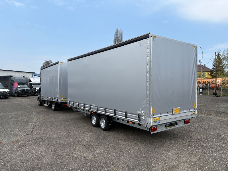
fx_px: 171
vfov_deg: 53.1
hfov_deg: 67.3
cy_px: 86
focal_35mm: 26
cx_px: 114
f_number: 1.6
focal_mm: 5.96
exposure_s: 1/2865
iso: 50
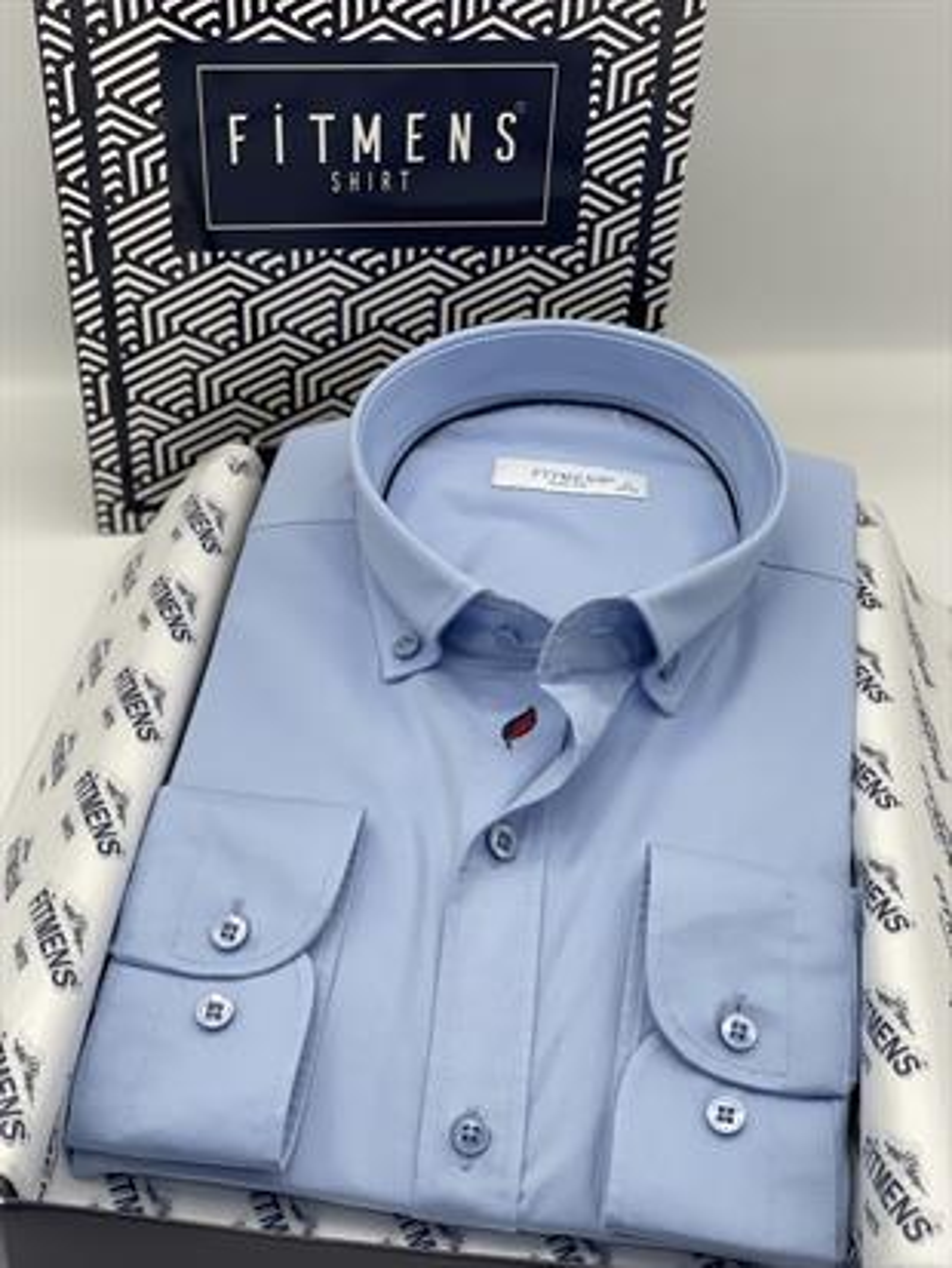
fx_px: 1906
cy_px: 634
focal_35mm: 52
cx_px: 476
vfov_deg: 36.8
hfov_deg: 28.0
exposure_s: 1/123
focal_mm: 6
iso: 25
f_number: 2
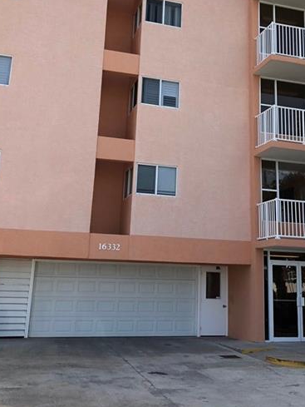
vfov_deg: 42.4
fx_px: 517
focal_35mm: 44
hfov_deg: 32.7
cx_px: 189
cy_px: 138
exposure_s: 1/941
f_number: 1.8
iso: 20
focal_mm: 3.99
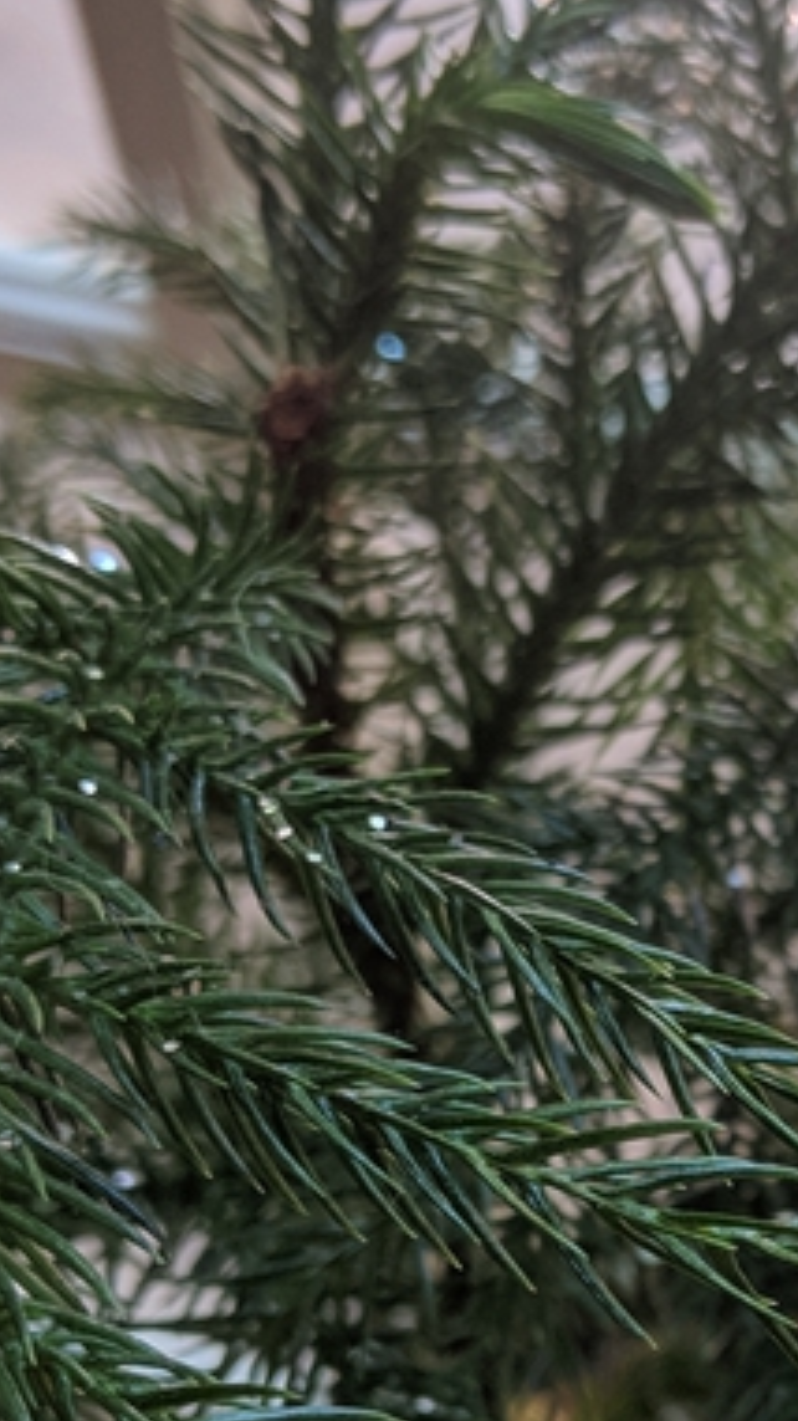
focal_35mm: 79
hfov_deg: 14.9
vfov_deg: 26.7
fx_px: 2975
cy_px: 973
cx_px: 902
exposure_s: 1/125
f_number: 1.8
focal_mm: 4.44
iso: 77
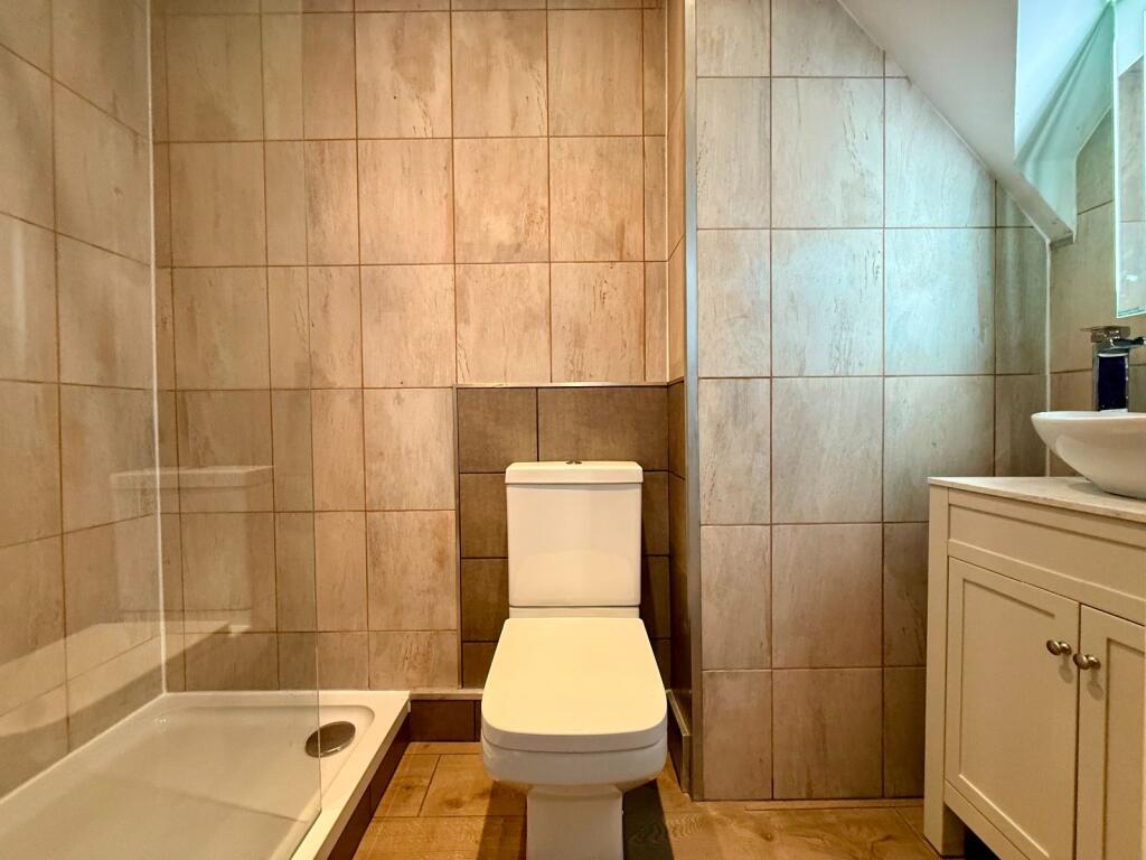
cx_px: 573
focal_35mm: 14
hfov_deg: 102.1
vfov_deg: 85.7
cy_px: 430
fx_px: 463
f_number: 2.2
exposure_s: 1/50
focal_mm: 2.22
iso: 320
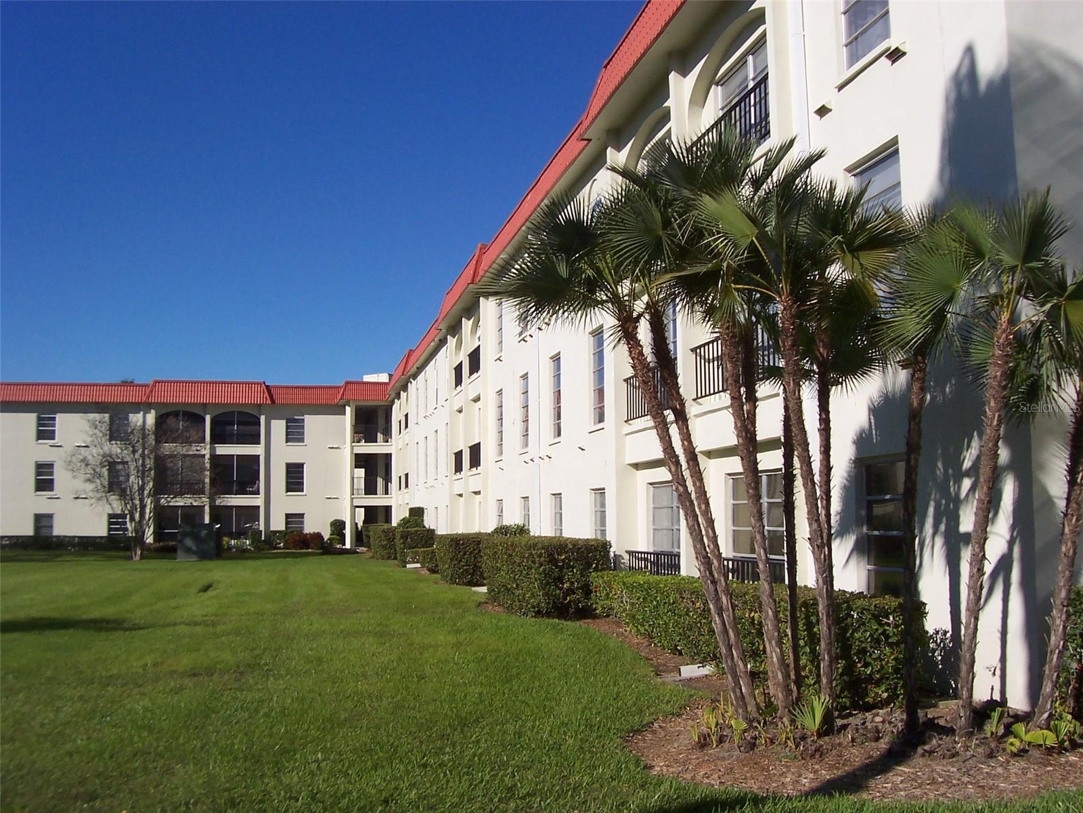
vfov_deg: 38.7
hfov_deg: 50.1
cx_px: 542
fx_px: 1158
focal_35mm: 37
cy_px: 406
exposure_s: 1/1000
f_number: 5.6
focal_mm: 5.6
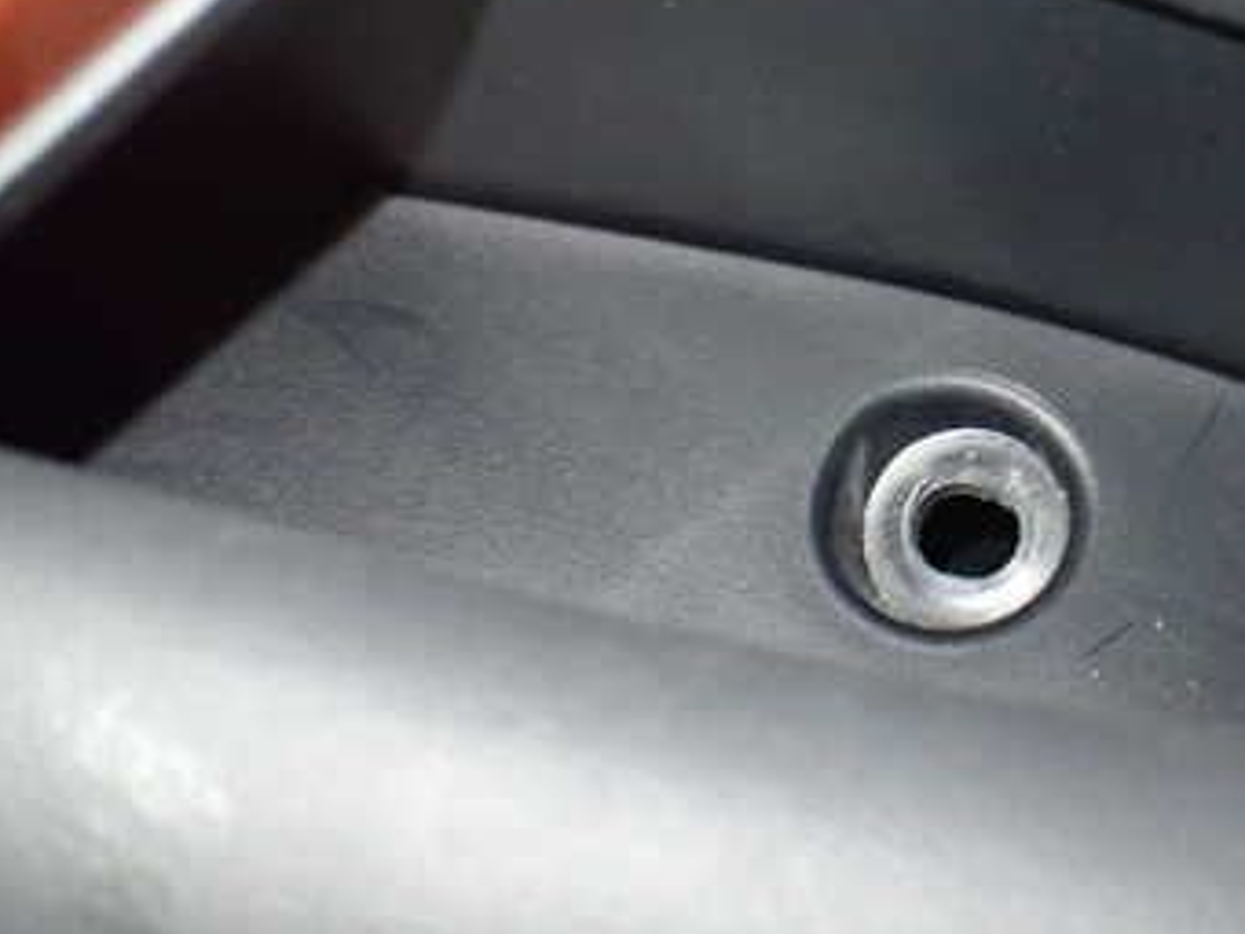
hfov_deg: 34.5
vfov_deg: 27.2
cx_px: 1084
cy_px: 245
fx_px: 1906
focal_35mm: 53
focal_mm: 5.4
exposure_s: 1/30
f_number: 2.3
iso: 1000
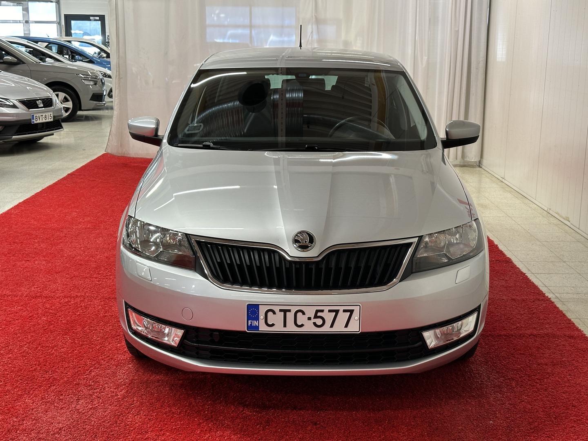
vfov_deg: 30.3
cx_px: 294
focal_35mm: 48
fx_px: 815
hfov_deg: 39.7
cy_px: 220
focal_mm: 6.86
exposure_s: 1/50
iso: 50
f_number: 1.78
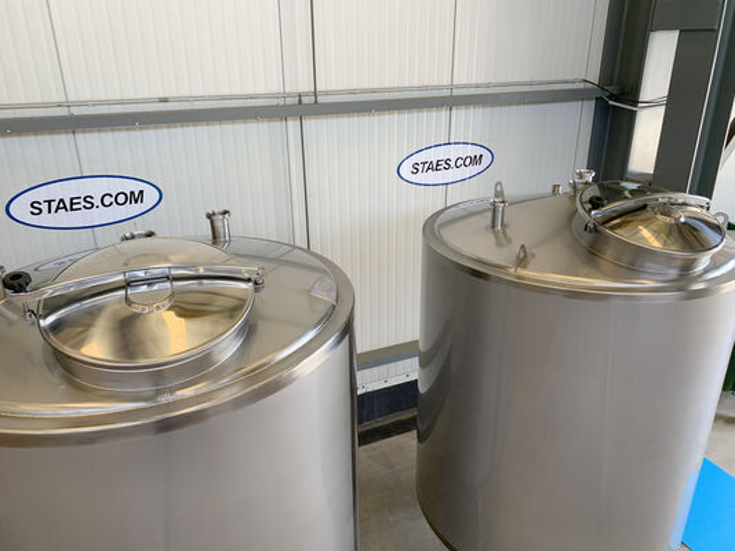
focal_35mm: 26
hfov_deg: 67.3
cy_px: 276
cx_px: 368
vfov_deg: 53.1
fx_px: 552
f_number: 1.8
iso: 80
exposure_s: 1/121
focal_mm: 4.25
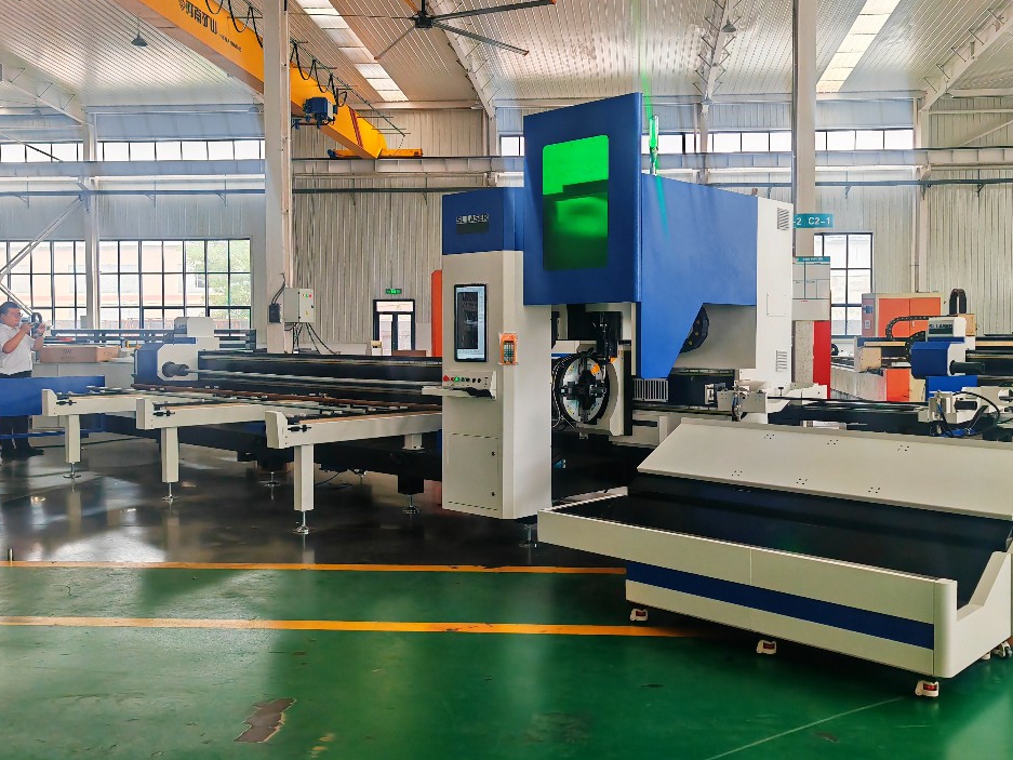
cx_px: 577
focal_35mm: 34
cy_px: 366
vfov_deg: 41.8
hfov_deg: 53.8
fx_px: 995
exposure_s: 1/280
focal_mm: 7.62
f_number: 1.6
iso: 125
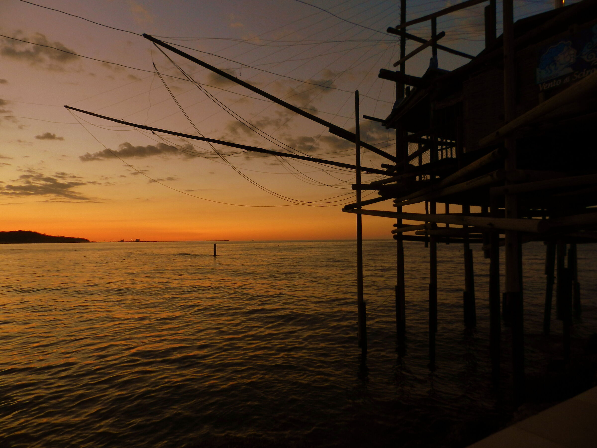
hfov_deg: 73.9
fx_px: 397
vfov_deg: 58.9
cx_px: 298
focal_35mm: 23
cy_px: 224
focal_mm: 4
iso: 160
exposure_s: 1/40
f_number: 3.4
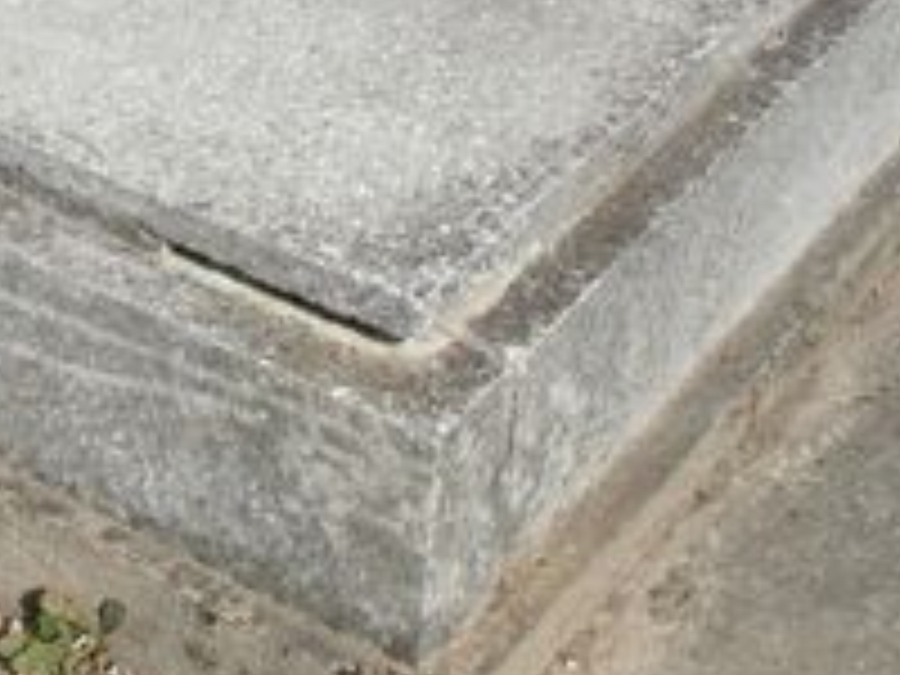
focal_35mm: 96
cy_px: -234
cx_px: 180
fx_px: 2496
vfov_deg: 14.7
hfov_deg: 20.2
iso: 80
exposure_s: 1/500
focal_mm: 6.5
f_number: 4.6
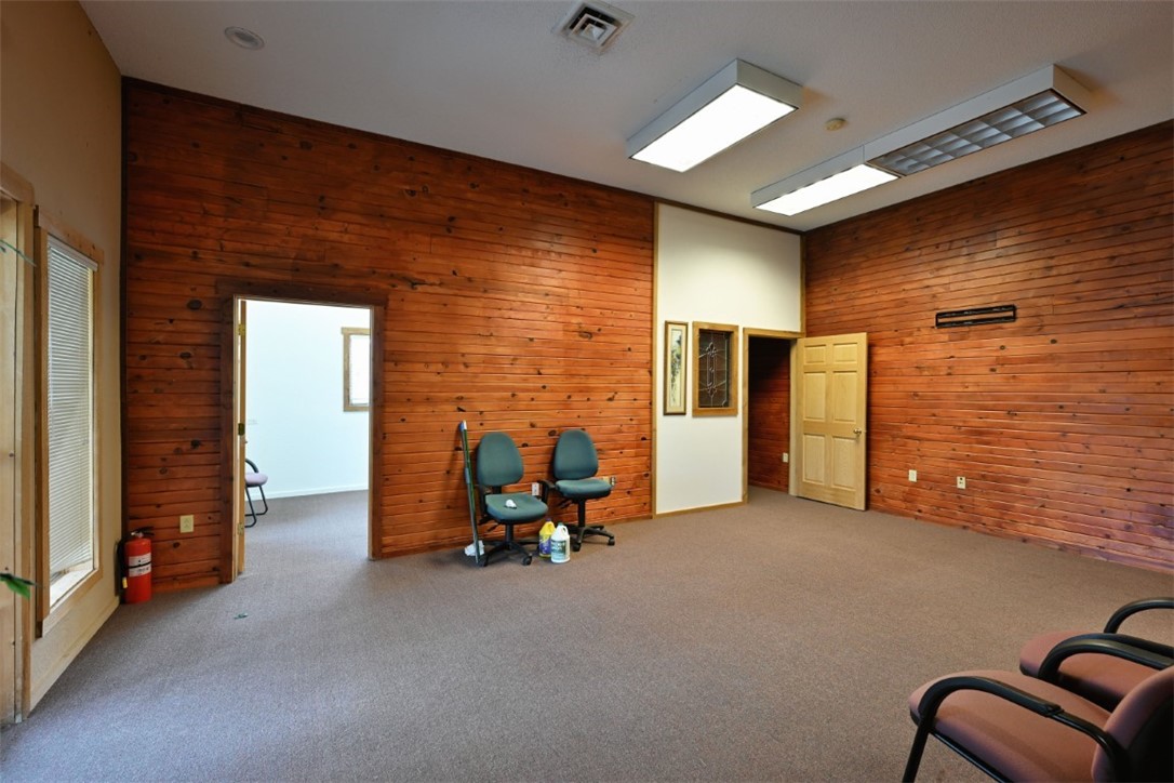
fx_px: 522
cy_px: 392
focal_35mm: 16
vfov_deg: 73.7
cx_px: 587
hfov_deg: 96.7
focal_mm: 16
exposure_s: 1/10
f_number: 5.6
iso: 250
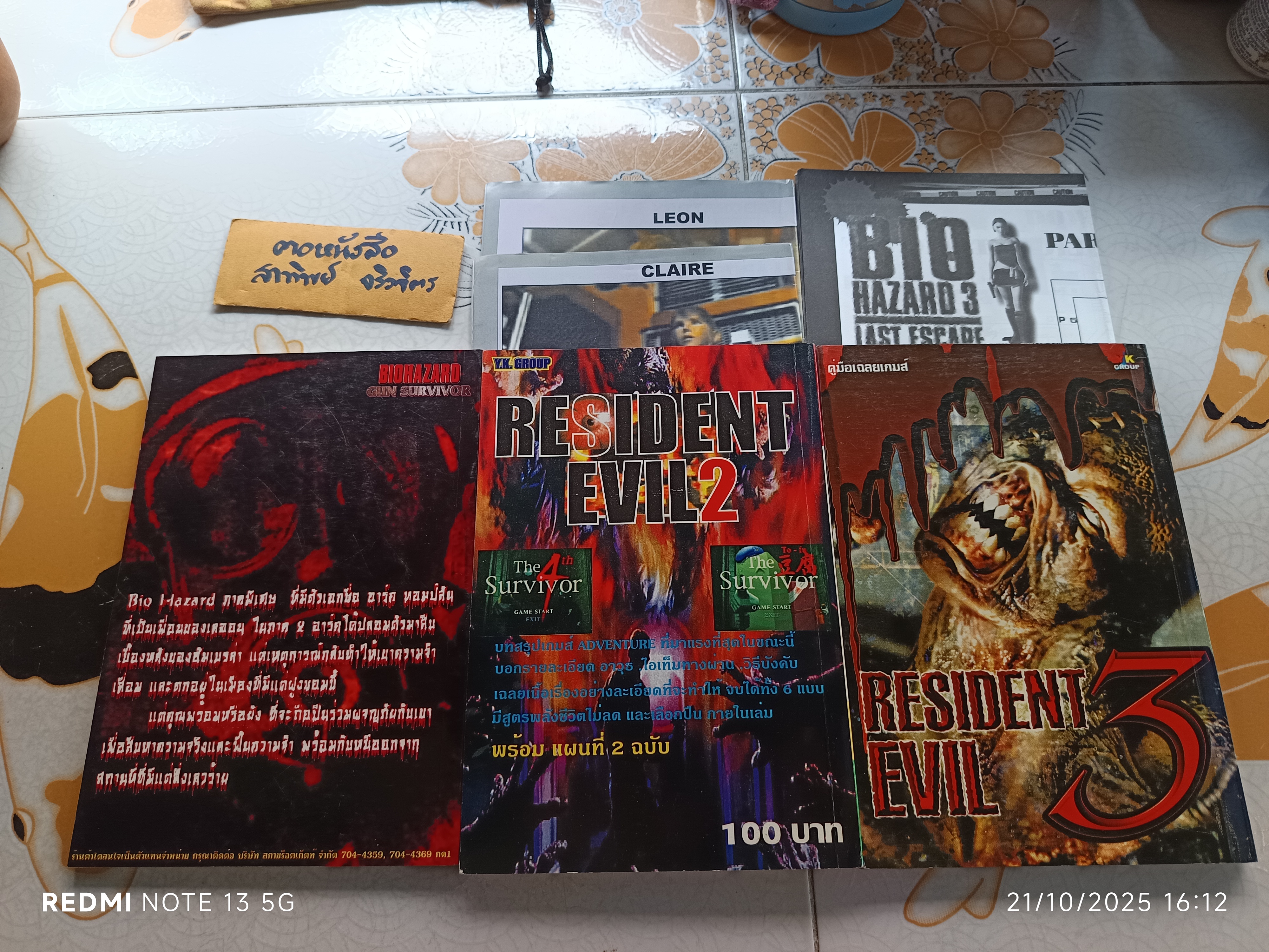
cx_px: 634
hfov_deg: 71.6
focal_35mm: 24
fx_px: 880
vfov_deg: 56.8
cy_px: 476
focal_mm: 5.31
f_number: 1.7
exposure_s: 1/50
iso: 443
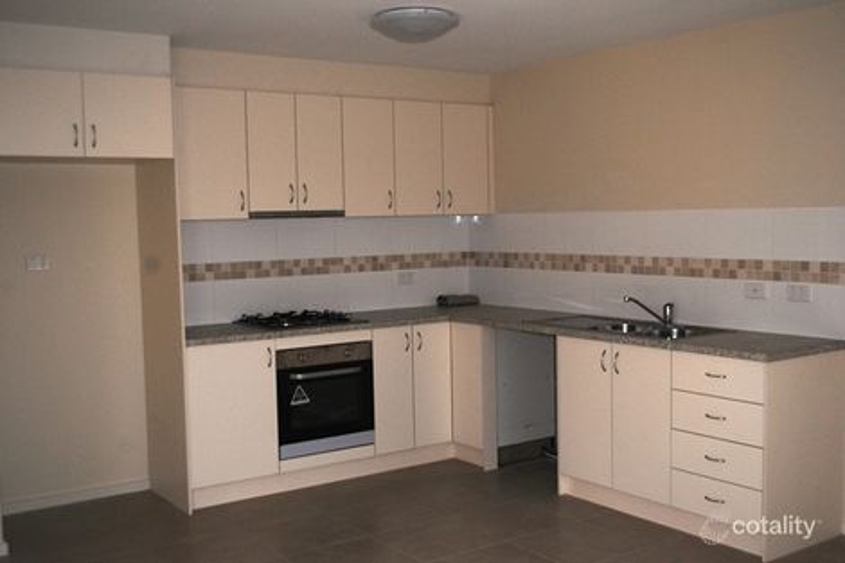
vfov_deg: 34.2
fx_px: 915
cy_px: 282
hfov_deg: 49.6
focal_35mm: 39
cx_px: 422
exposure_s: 1/60
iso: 200
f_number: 4.2
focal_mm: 26
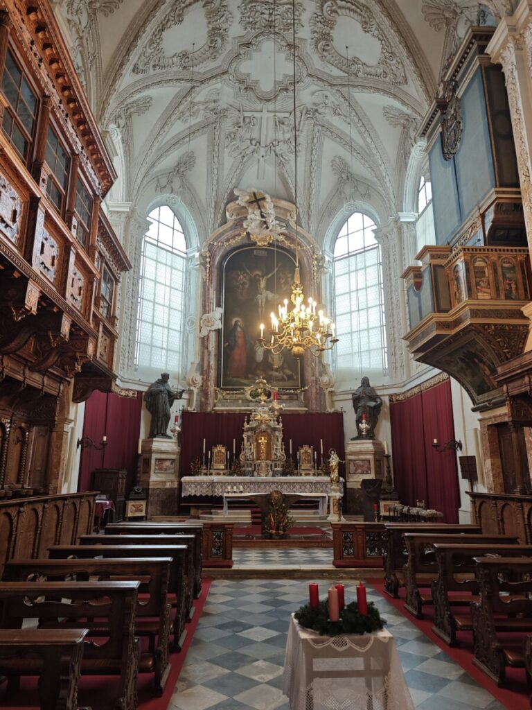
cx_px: 266
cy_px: 355
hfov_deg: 58.9
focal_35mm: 23
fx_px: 471
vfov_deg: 73.9
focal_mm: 8.72
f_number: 1.63
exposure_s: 1/33.3
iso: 250
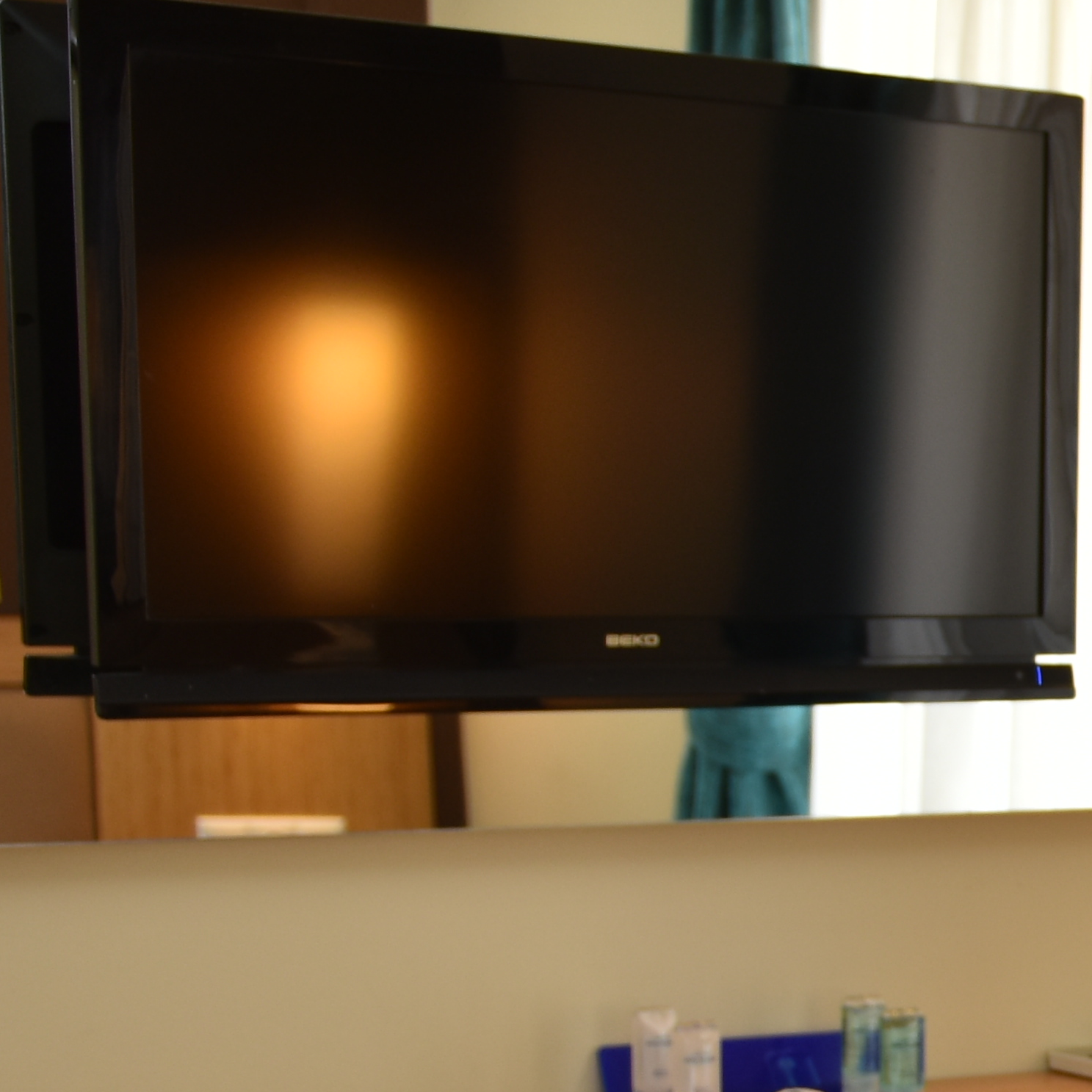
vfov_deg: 16.9
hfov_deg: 14.9
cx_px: 2008
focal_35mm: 101
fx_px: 3605
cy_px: 1052
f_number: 2.8
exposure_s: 1/60
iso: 200
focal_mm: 24
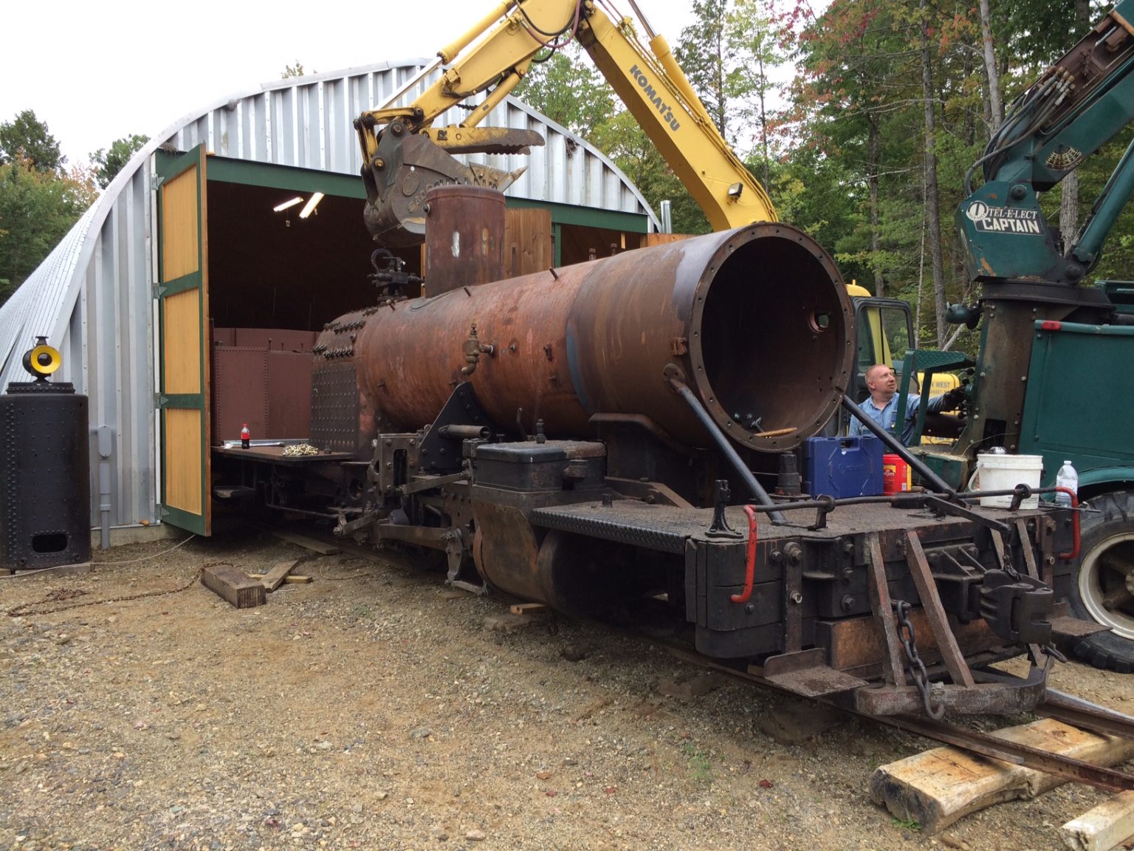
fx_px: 950
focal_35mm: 29
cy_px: 426
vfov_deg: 48.2
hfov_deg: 61.7
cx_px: 567
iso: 32
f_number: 2.2
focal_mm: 4.15
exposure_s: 1/120
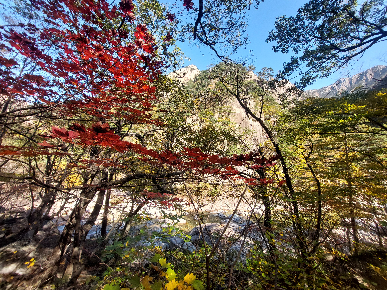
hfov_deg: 106.2
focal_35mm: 13
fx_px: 145
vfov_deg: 89.9
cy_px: 145
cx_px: 194
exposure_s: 1/370
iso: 50
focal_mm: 1.74
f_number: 2.2
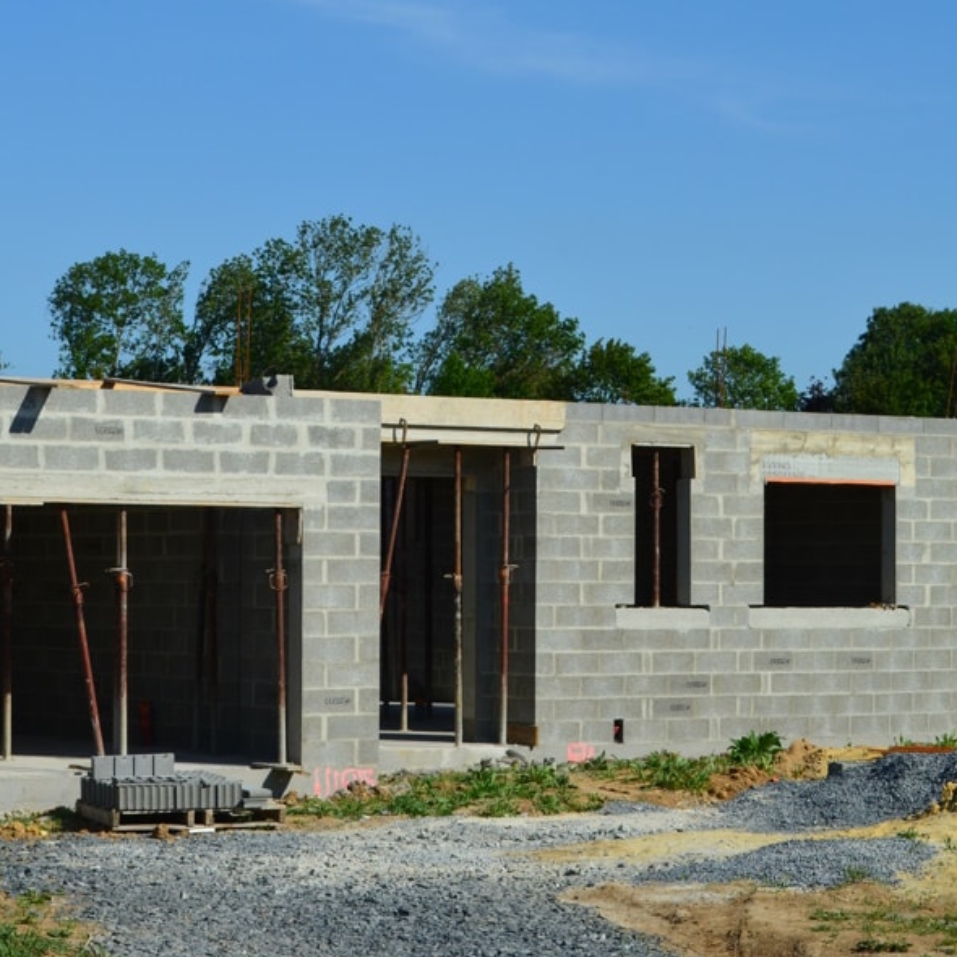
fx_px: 3336
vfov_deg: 16.3
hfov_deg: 16.3
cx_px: 402
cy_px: 480
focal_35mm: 107
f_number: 11
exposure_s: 1/400
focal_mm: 55
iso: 200
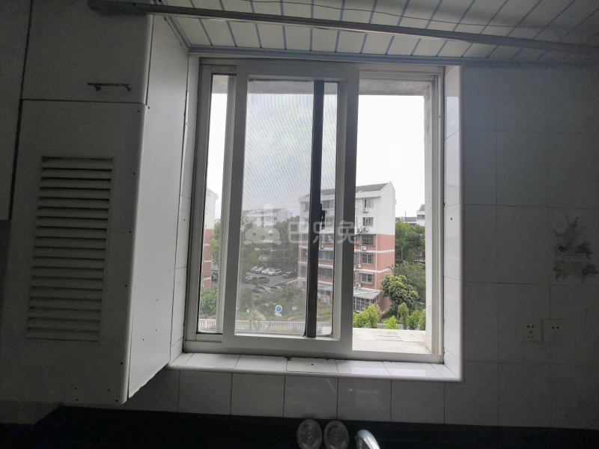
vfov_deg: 89.9
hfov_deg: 106.2
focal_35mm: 13
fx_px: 225
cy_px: 224
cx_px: 300
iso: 50
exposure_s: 1/100
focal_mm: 1.95
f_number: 2.2
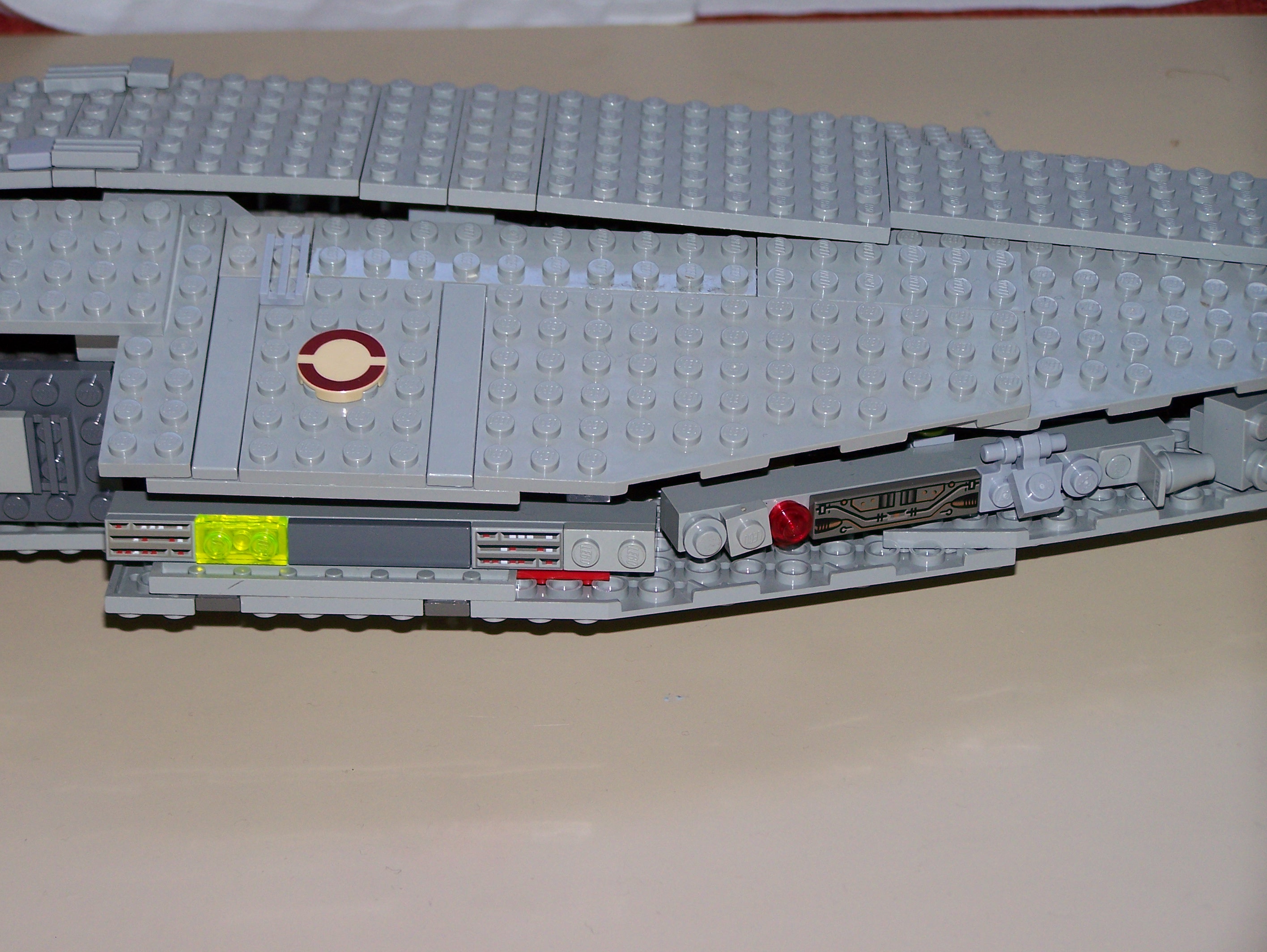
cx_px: 634
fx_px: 3846
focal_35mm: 105
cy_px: 476
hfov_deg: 18.7
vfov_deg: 14.1
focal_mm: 17.5
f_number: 3.2
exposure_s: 1/100
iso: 80
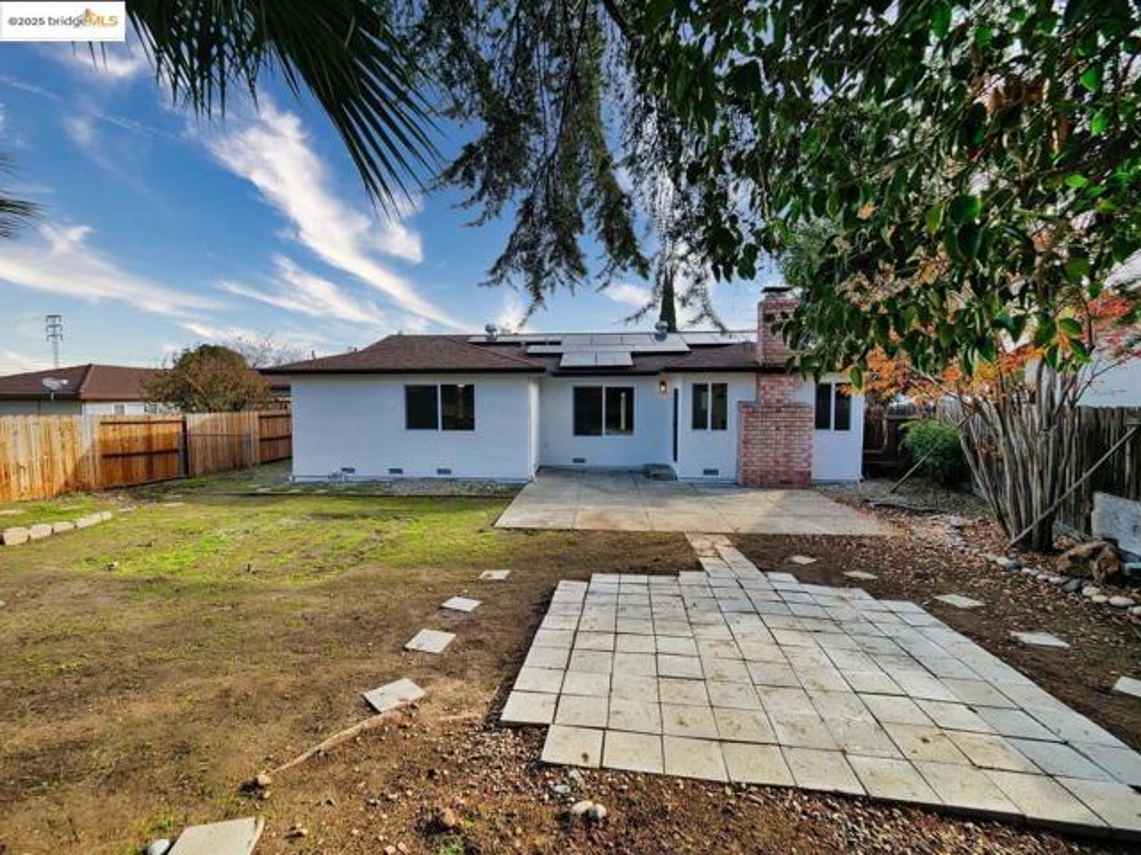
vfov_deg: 85.7
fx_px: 461
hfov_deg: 102.1
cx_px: 570
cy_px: 428
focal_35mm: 14
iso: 125
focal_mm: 7
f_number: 4
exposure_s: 1/320
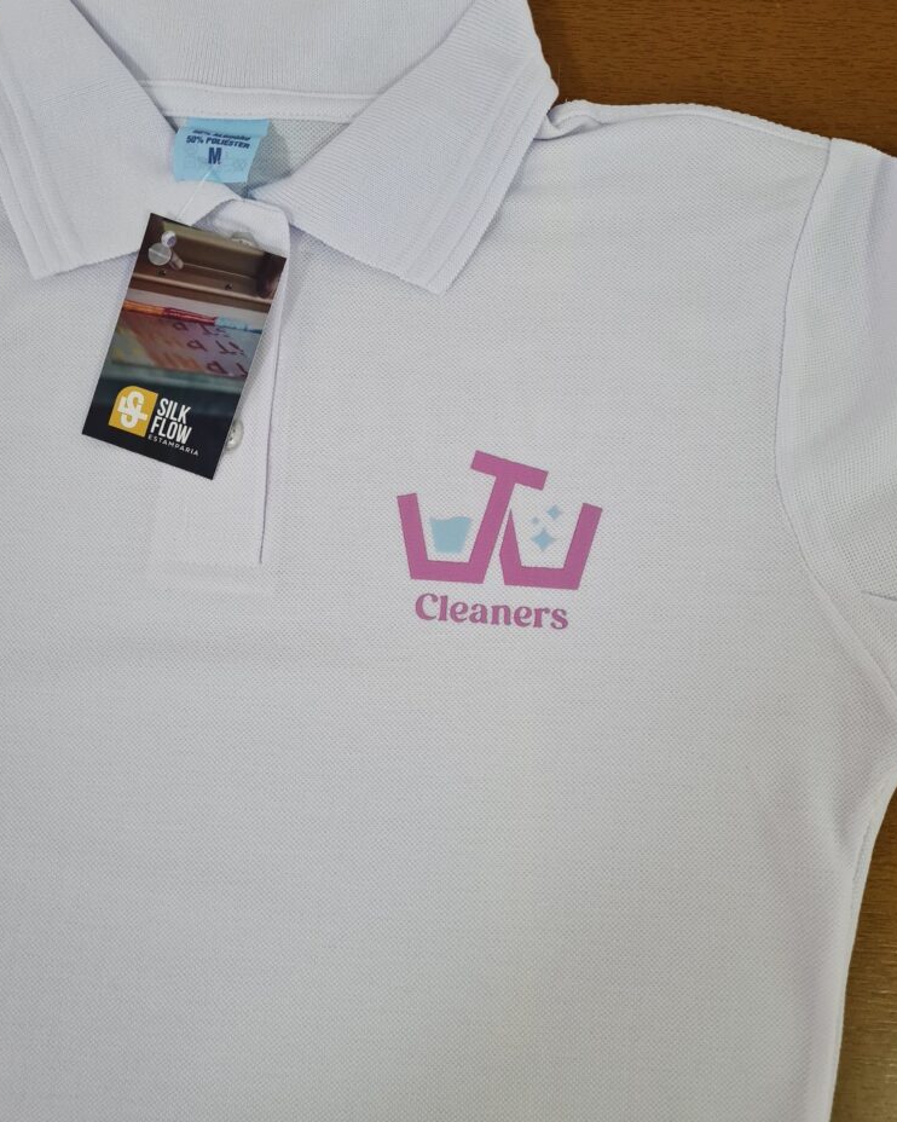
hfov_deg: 51.5
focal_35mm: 28
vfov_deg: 62.2
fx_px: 929
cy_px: 522
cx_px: 446
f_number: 1.8
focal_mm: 5.4
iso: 250
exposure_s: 1/120
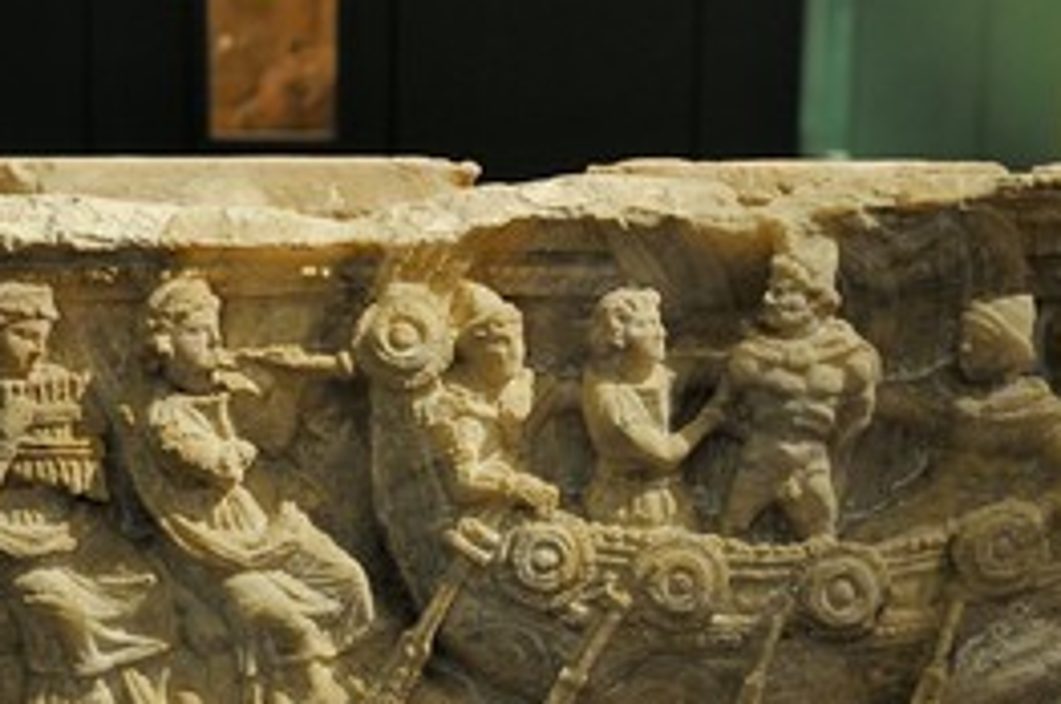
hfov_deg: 32.8
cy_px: 392
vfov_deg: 22.2
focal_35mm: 61
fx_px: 1796
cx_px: 429
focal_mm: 38
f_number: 3.5
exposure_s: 1/15
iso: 1600
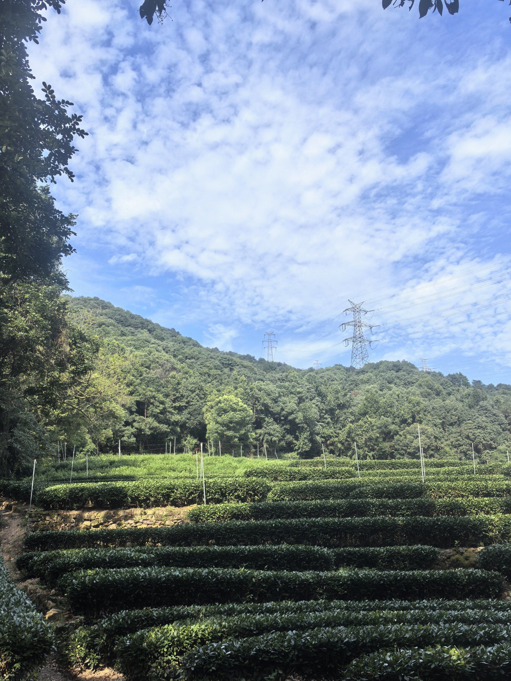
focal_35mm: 31
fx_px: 610
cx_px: 252
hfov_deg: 45.4
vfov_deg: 58.3
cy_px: 372
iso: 50
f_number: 2
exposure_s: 1/1667
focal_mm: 5.75
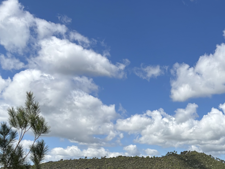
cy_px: 168
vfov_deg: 23.4
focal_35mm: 60
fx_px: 390
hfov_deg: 30.5
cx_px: 210
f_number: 1.6
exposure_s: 1/4425
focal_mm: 5.96
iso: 50
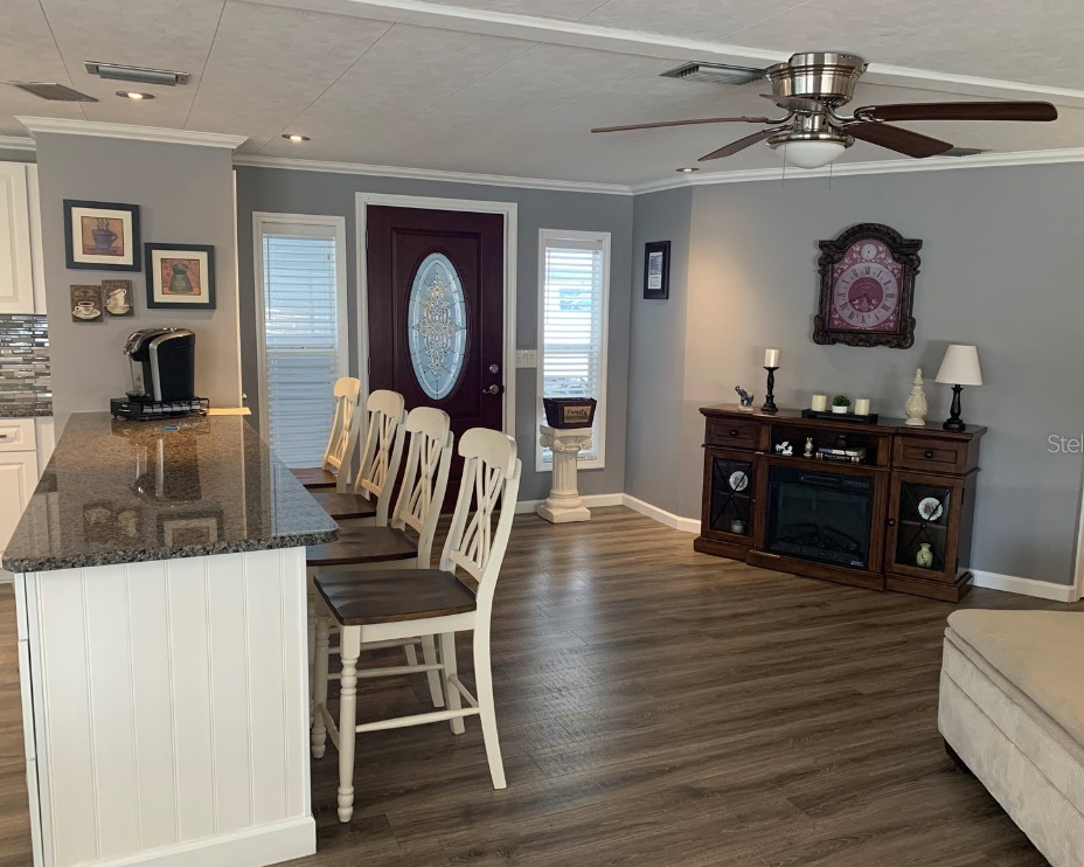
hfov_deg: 62.2
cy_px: 443
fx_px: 898
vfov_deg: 51.5
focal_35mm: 28
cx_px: 560
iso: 160
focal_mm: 4.25
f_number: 1.8
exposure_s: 1/60
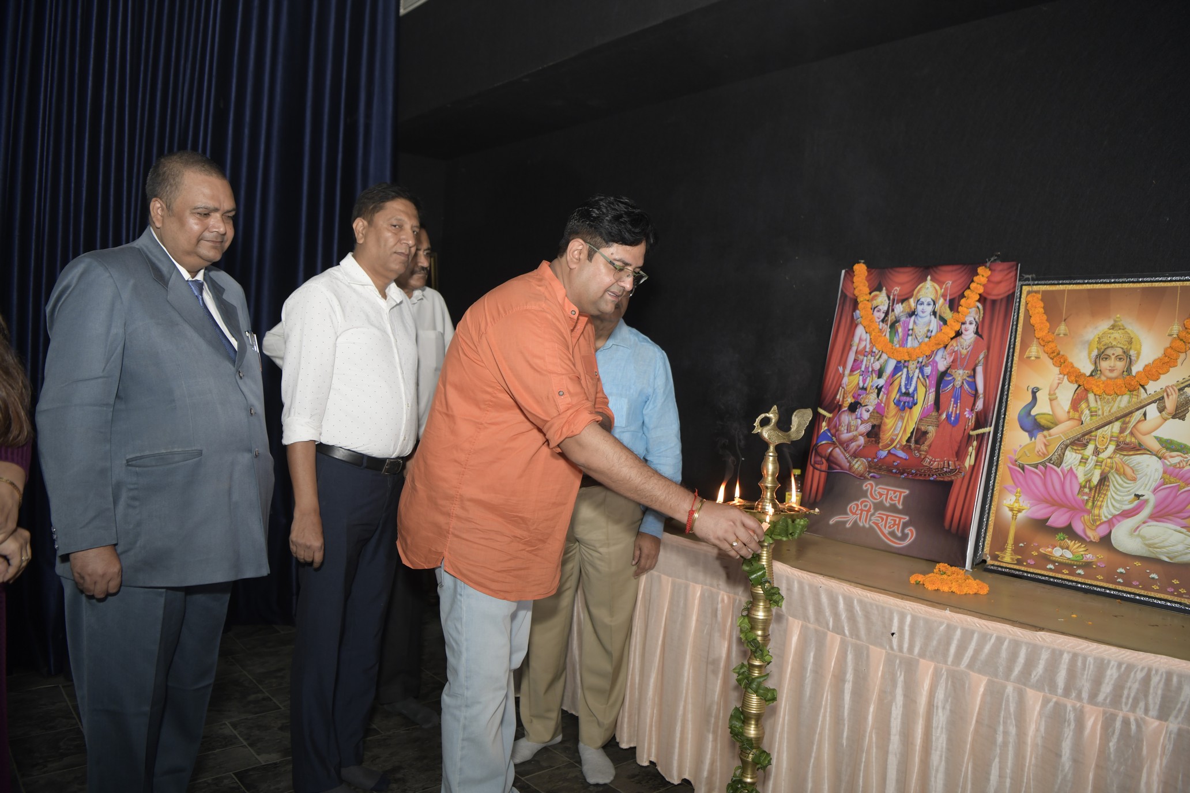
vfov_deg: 49.6
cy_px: 396
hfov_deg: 69.4
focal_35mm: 26
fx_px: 859
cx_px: 595
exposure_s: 1/125
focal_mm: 26
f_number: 3.5
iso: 640
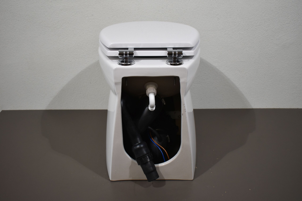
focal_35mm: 40
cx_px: 151
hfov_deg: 47.9
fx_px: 340
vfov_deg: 33.0
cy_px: 100
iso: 640
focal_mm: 27
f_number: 4
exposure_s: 1/250
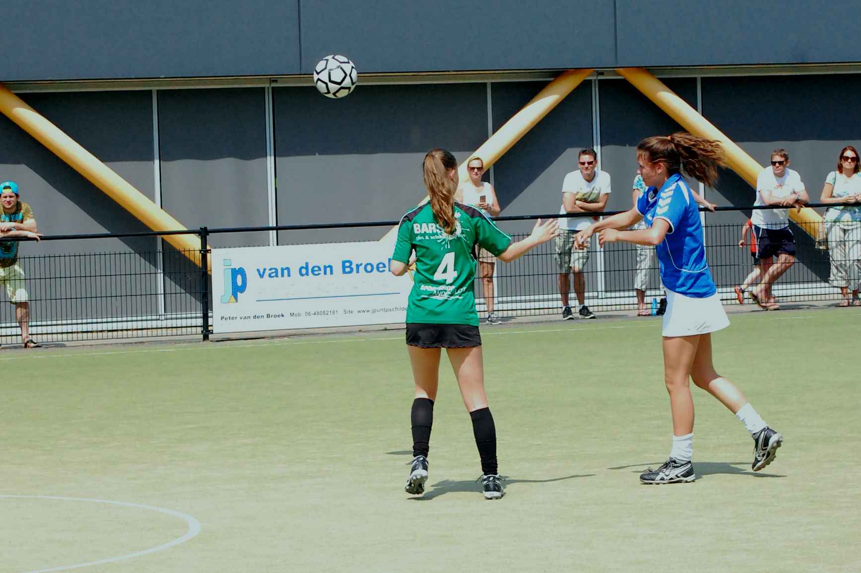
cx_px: 430
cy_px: 286
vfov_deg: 15.2
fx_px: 2151
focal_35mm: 90
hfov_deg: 22.6
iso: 1600
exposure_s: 1/2000
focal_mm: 60
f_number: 9
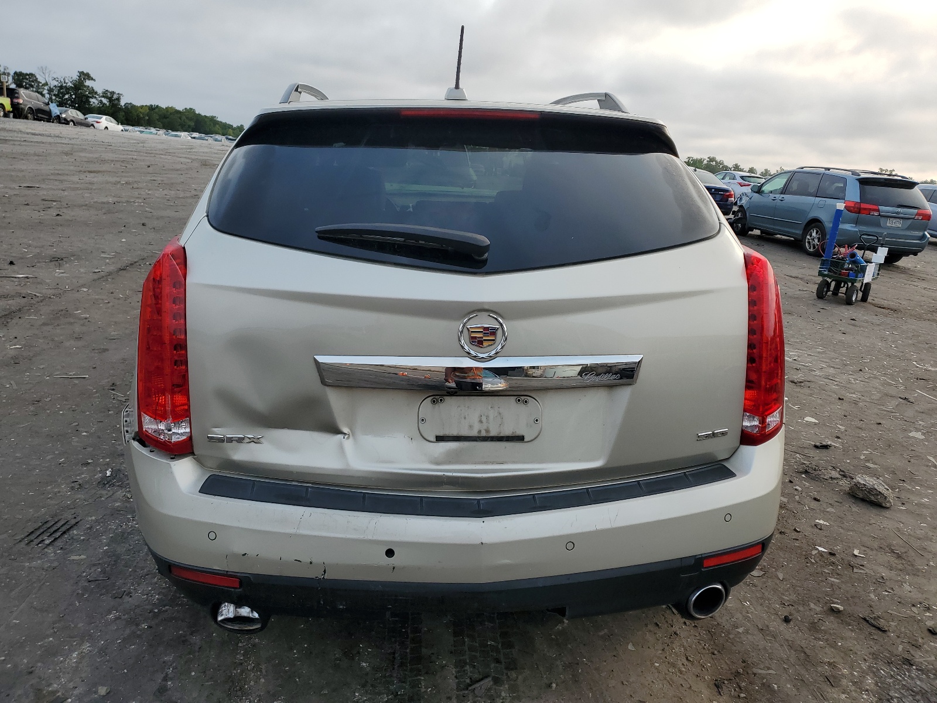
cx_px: 468
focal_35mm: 26
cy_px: 352
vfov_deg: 53.1
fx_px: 704
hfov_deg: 67.3
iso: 50
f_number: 1.5
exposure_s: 1/833
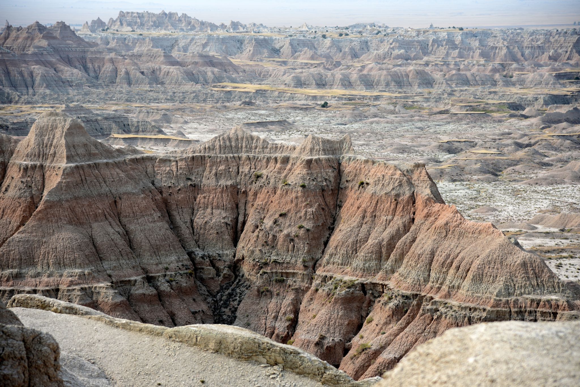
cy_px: 194
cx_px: 290
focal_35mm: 112
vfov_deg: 12.2
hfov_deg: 18.3
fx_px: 1805
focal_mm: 112
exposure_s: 1/400
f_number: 5
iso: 125
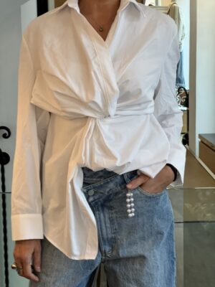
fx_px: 638
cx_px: 108
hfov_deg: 19.1
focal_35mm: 77
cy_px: 144
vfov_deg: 25.3
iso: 320
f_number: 2.8
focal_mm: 9
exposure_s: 1/50
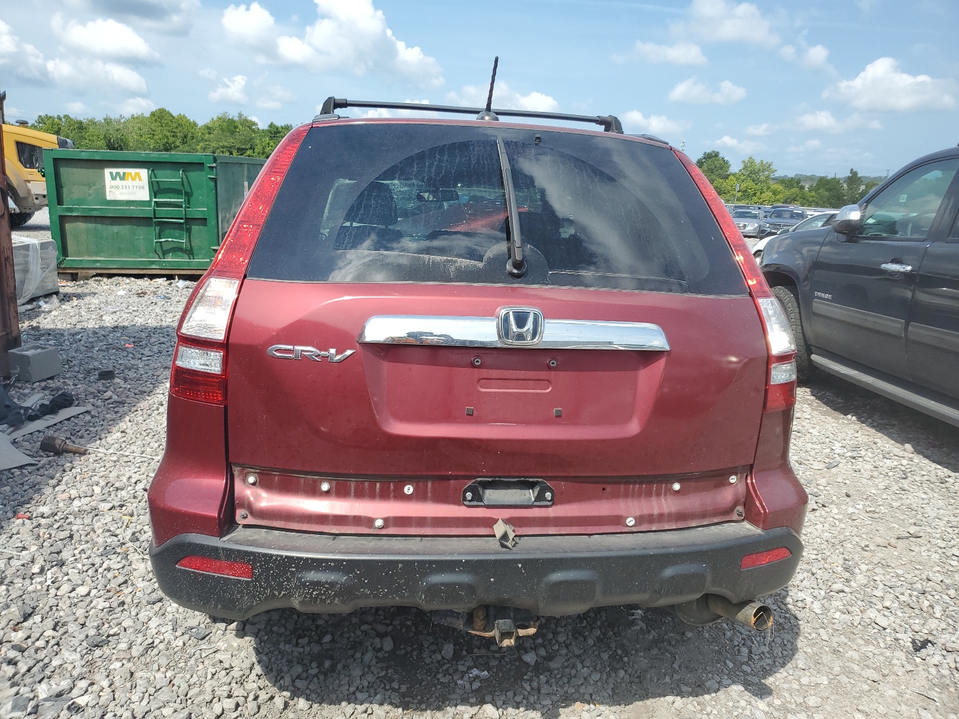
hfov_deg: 67.3
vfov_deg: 53.1
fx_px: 720
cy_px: 360
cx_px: 480
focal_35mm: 26
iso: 50
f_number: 1.5
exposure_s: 1/2500
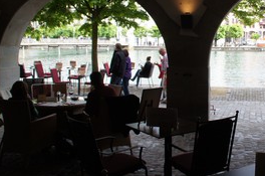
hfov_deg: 39.6
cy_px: 51
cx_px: 228
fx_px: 345
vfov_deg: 28.2
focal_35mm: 47
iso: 100
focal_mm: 18
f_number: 5.6
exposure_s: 1/60
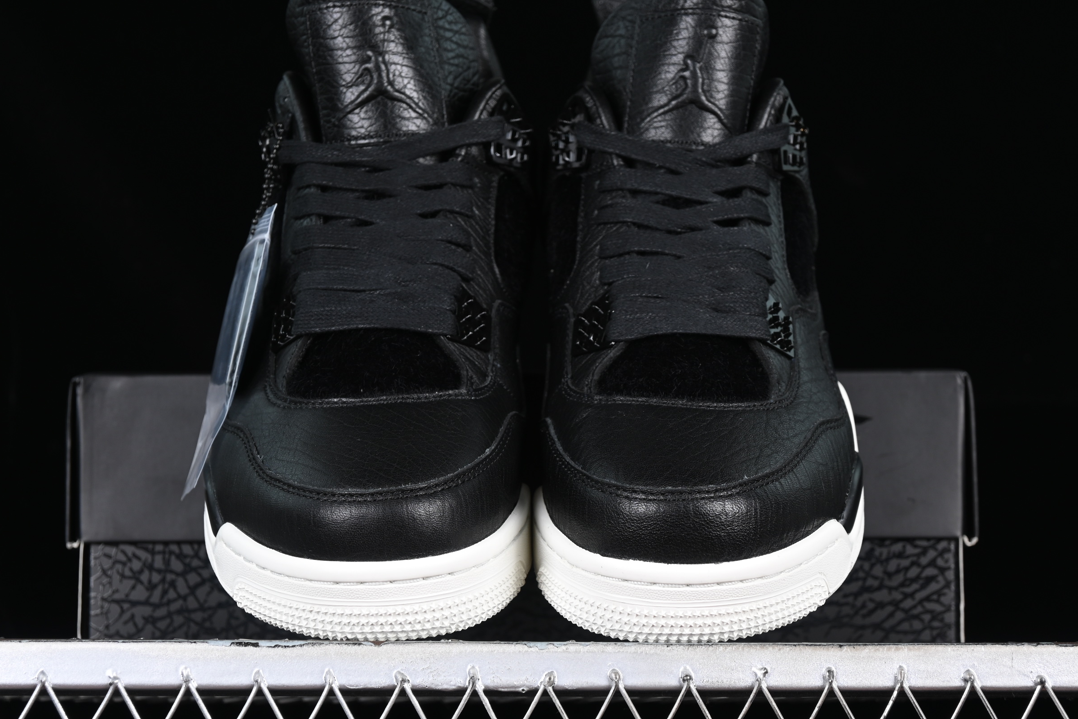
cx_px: 534
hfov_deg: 23.4
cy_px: 384
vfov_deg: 15.7
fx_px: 2605
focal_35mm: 87
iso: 160
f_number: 6.3
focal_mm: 50
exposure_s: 1/60
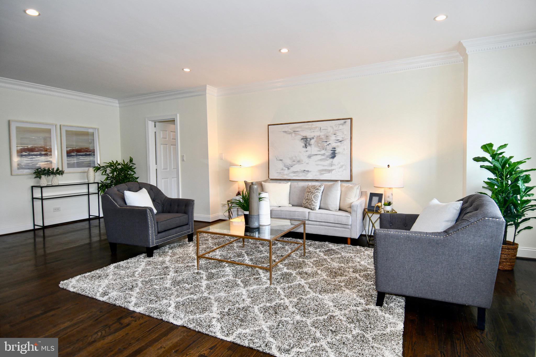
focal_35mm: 18
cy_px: 178
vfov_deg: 67.4
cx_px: 268
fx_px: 268
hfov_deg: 90.0
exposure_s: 1/60
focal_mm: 12
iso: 360
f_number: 4
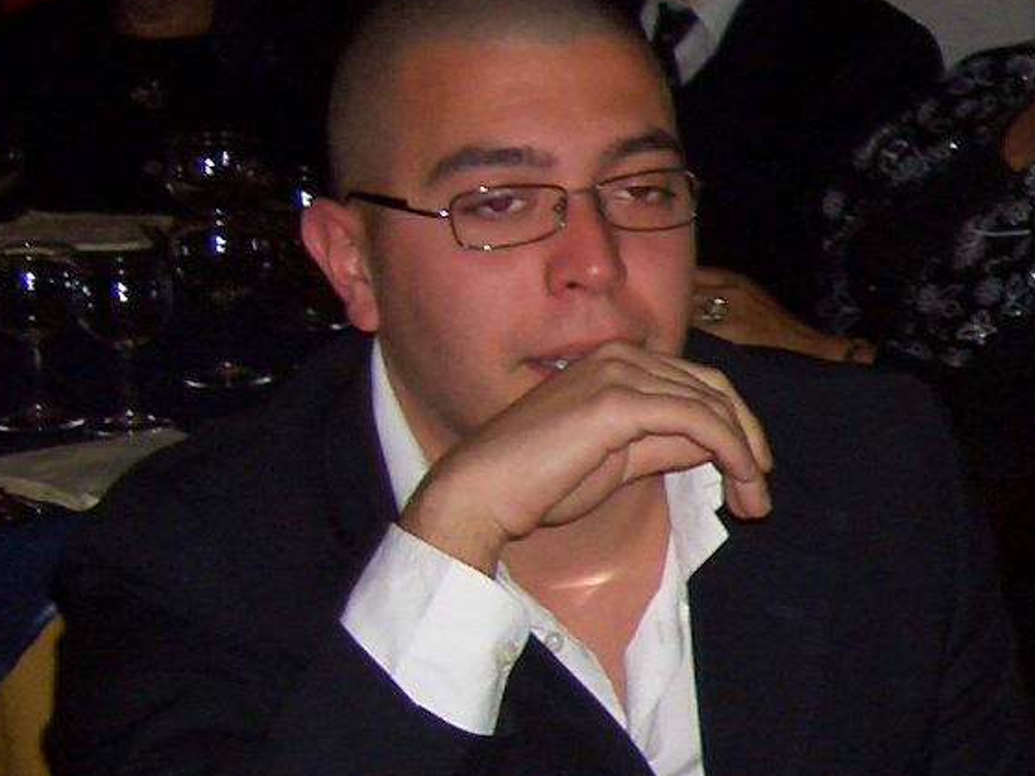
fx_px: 1196
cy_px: 386
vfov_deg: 36.0
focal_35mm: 40
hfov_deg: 46.8
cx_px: 540
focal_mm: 5.8
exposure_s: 1/60
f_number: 2.6
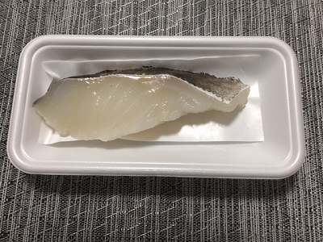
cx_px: 162
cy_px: 121
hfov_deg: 61.7
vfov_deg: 48.2
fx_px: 271
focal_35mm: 29
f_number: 2.2
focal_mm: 4.15
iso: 50
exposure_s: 1/30
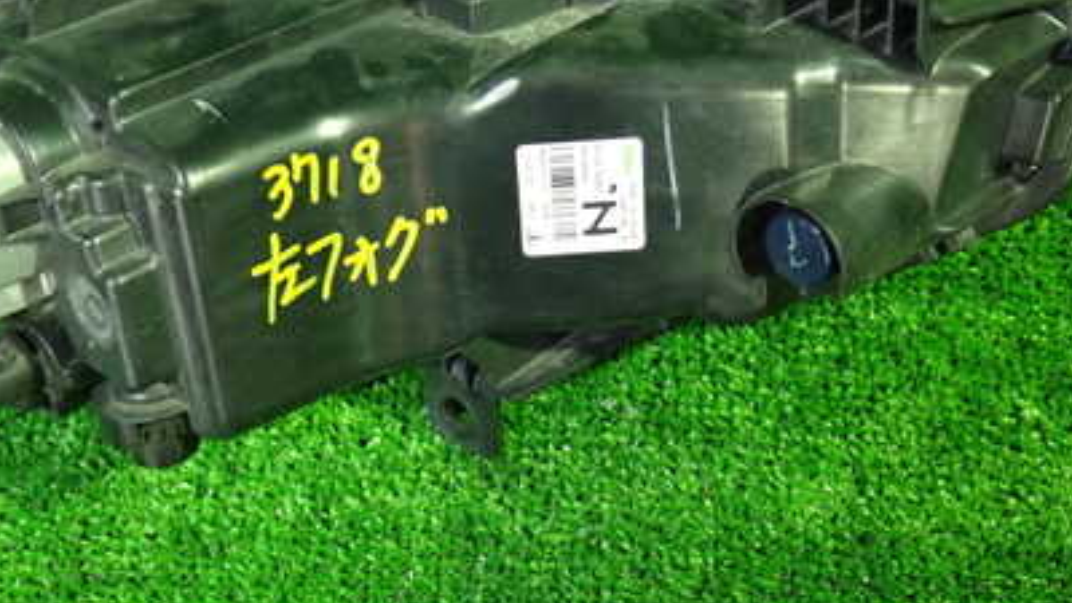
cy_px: 169
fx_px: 1393
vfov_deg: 24.2
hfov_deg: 42.0
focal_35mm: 49
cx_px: 477
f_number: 2.3
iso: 800
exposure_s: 1/30
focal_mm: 5.4
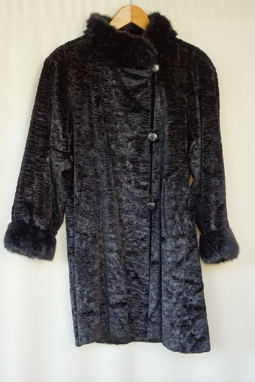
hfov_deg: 28.1
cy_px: 191
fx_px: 510
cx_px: 128
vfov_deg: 41.1
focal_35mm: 48
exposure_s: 1/60
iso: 125
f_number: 3.2
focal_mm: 17.8
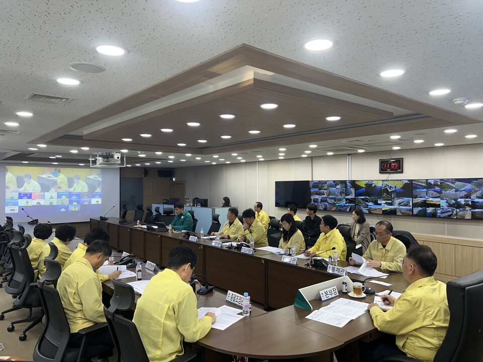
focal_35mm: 26
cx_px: 242
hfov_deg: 67.3
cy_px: 181
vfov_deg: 53.1
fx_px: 363
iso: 64
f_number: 1.5
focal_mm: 5.7
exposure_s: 1/120
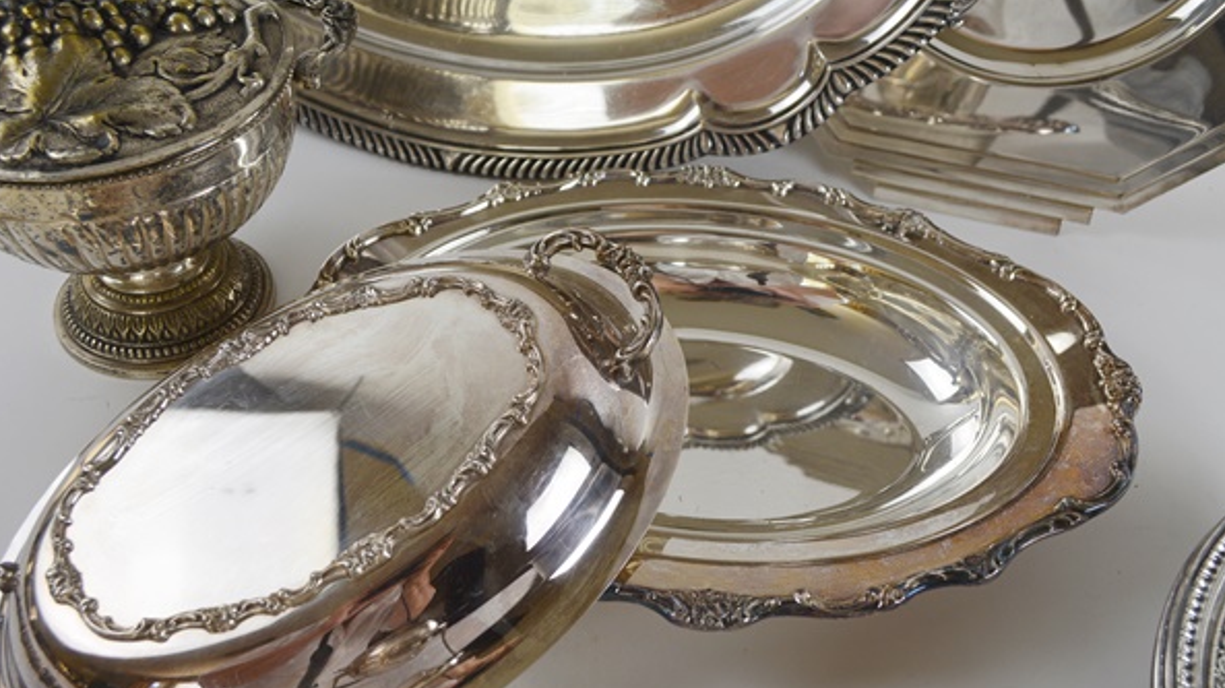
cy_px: 403
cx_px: 614
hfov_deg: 56.6
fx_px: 1136
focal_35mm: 35
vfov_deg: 33.6
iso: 200
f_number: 7.1
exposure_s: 1/200
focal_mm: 22
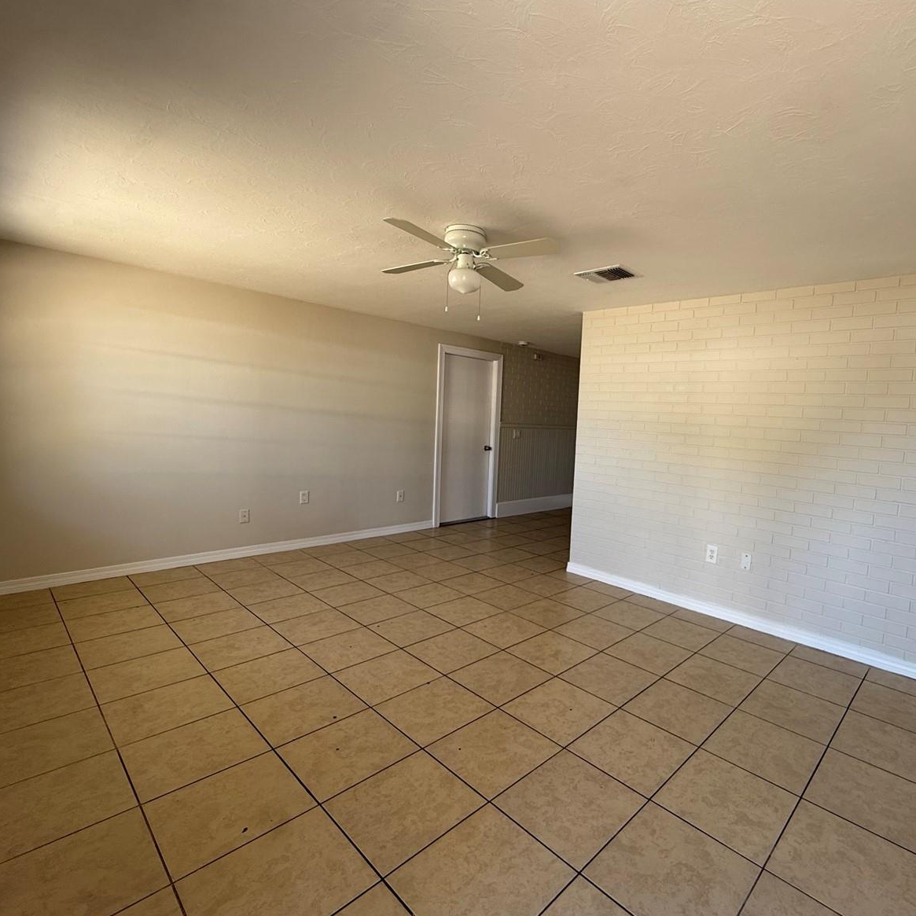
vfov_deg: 84.0
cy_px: 462
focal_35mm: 17
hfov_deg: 82.5
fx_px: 509
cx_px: 568
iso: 64
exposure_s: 1/99
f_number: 2.2
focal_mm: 2.22
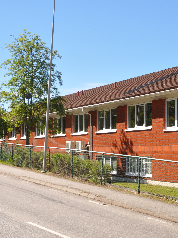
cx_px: 75
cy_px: 118
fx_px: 526
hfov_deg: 19.2
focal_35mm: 77
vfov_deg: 25.4
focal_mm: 35
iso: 200
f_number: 13
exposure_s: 1/160
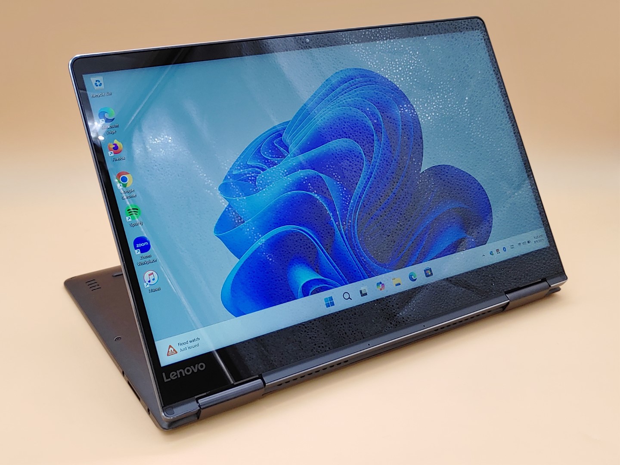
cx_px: 310
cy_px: 232
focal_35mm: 41
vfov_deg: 35.1
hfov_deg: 45.8
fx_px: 734
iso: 50
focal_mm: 4.36
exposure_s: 1/92
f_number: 1.8
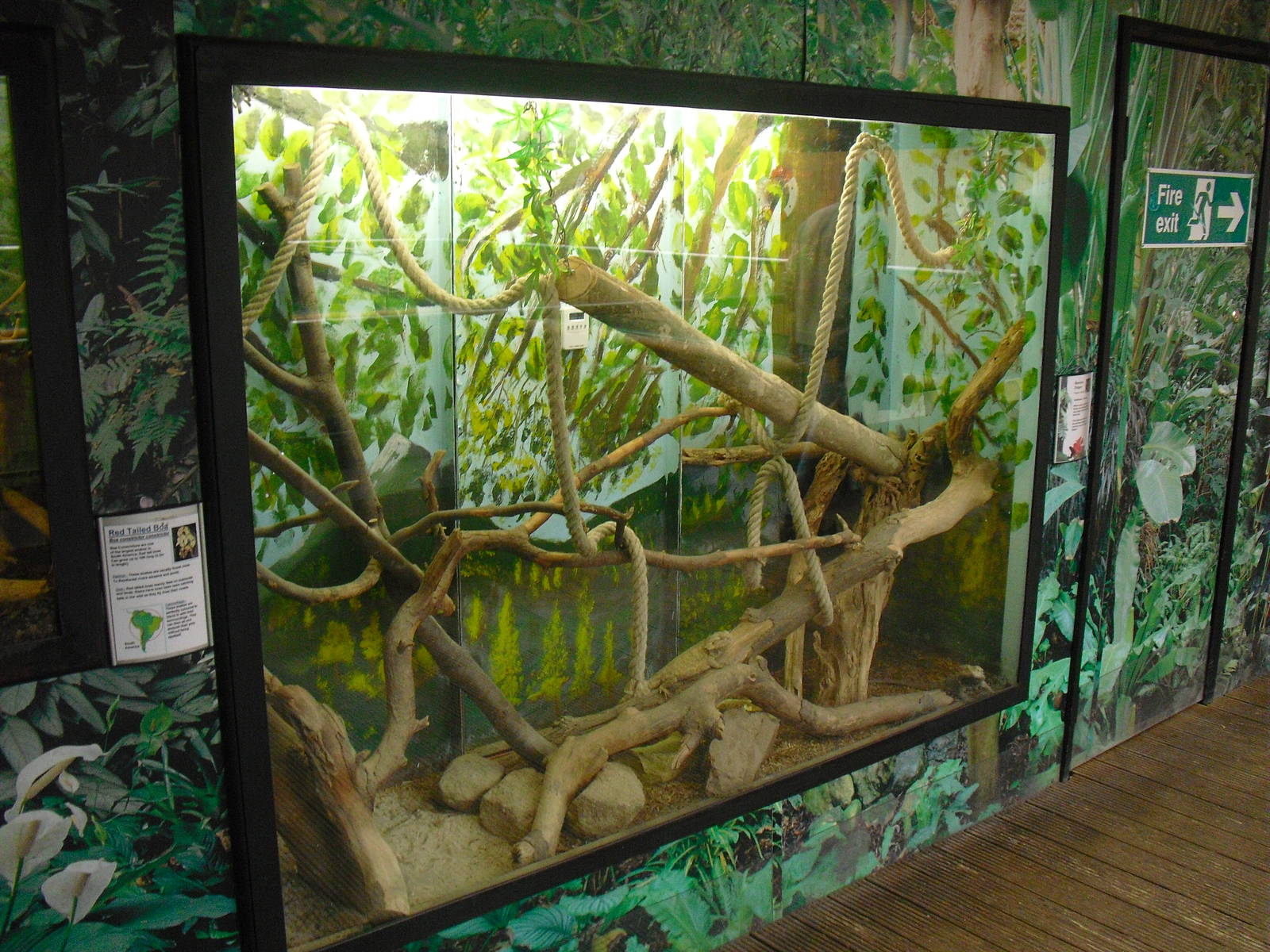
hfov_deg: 51.4
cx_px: 635
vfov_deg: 39.7
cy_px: 476
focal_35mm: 36
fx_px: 1321
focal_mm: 6.3
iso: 400
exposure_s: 1/80
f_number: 3.1
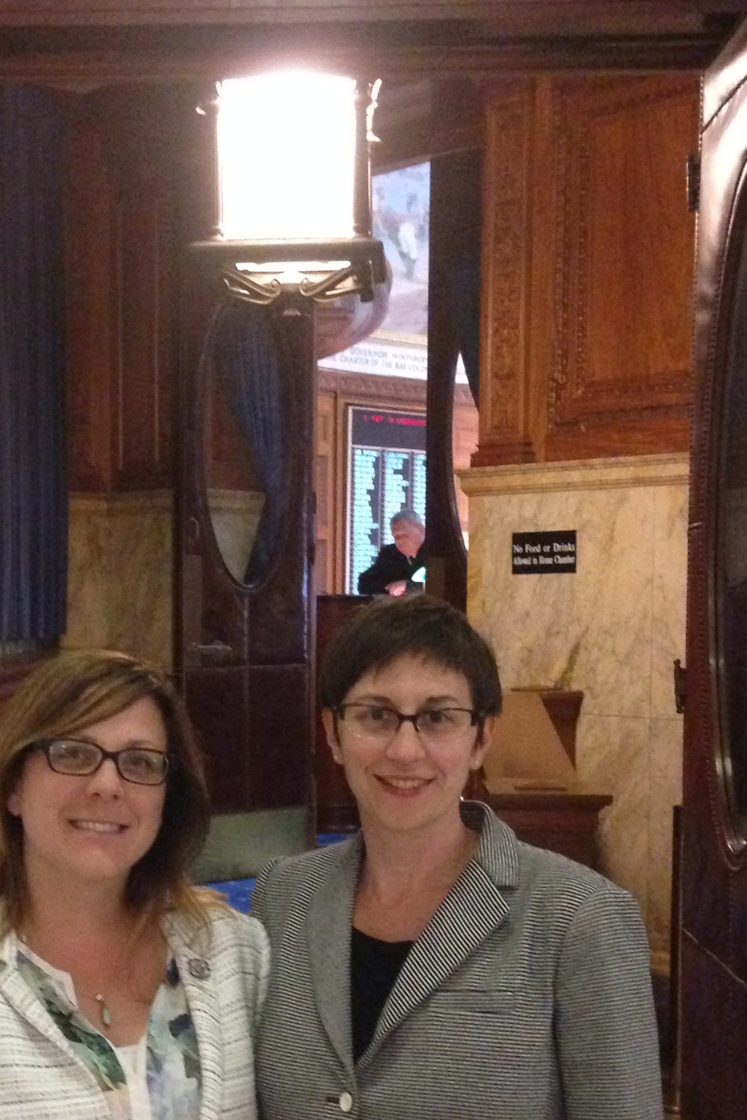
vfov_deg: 33.2
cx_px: 259
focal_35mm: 60
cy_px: 720
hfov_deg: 22.5
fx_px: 1867
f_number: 2.4
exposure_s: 1/15
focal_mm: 4.12
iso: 640
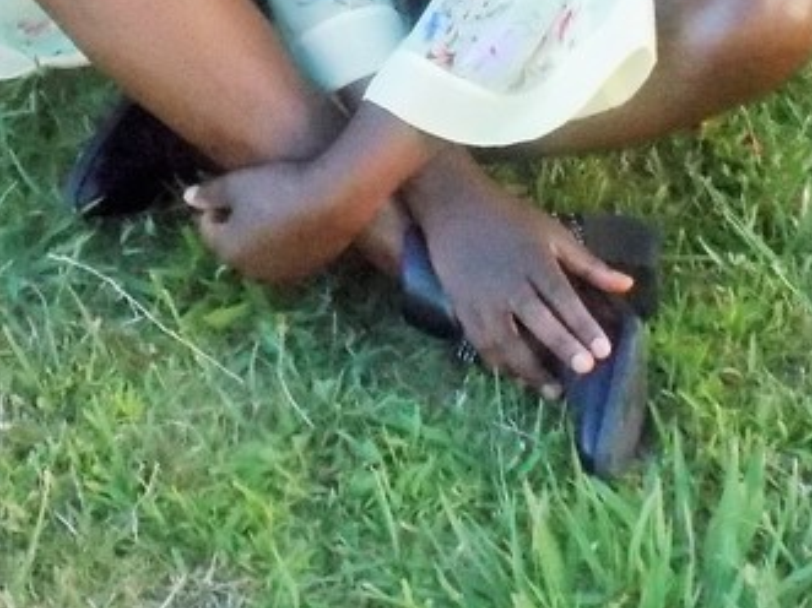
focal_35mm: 89
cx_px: 469
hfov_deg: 22.0
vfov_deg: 16.4
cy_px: 78
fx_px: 2087
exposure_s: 1/500
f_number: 3.1
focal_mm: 4
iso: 800
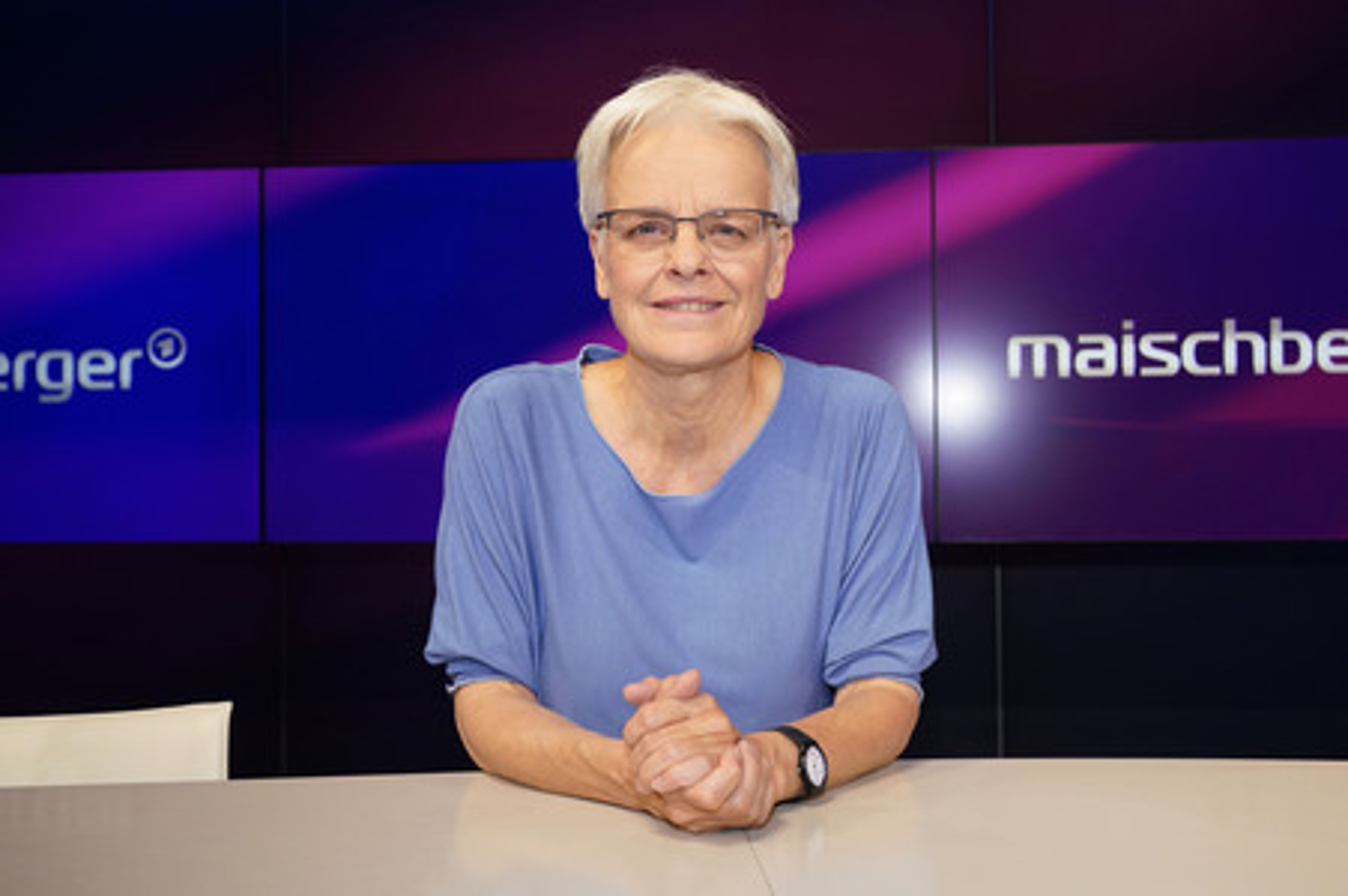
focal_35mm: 34
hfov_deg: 55.8
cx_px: 674
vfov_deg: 38.8
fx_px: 1272
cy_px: 448
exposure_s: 1/160
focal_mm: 34
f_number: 5
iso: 2000
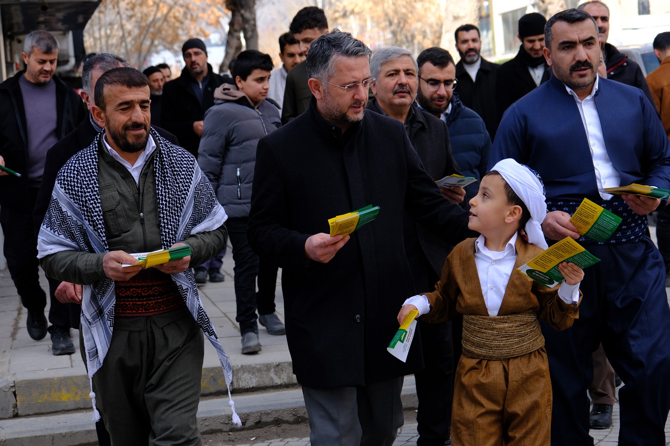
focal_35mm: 76
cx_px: 335
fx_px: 1414
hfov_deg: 26.7
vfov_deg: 17.9
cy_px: 223
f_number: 4
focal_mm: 50.5
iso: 250
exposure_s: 1/640
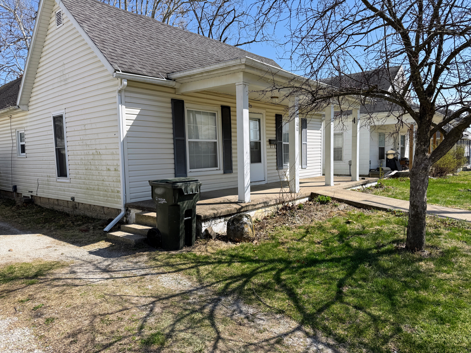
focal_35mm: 24
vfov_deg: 56.8
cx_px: 236
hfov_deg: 71.6
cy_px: 176
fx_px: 327
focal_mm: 6.76
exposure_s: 1/3759
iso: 80
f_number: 1.78
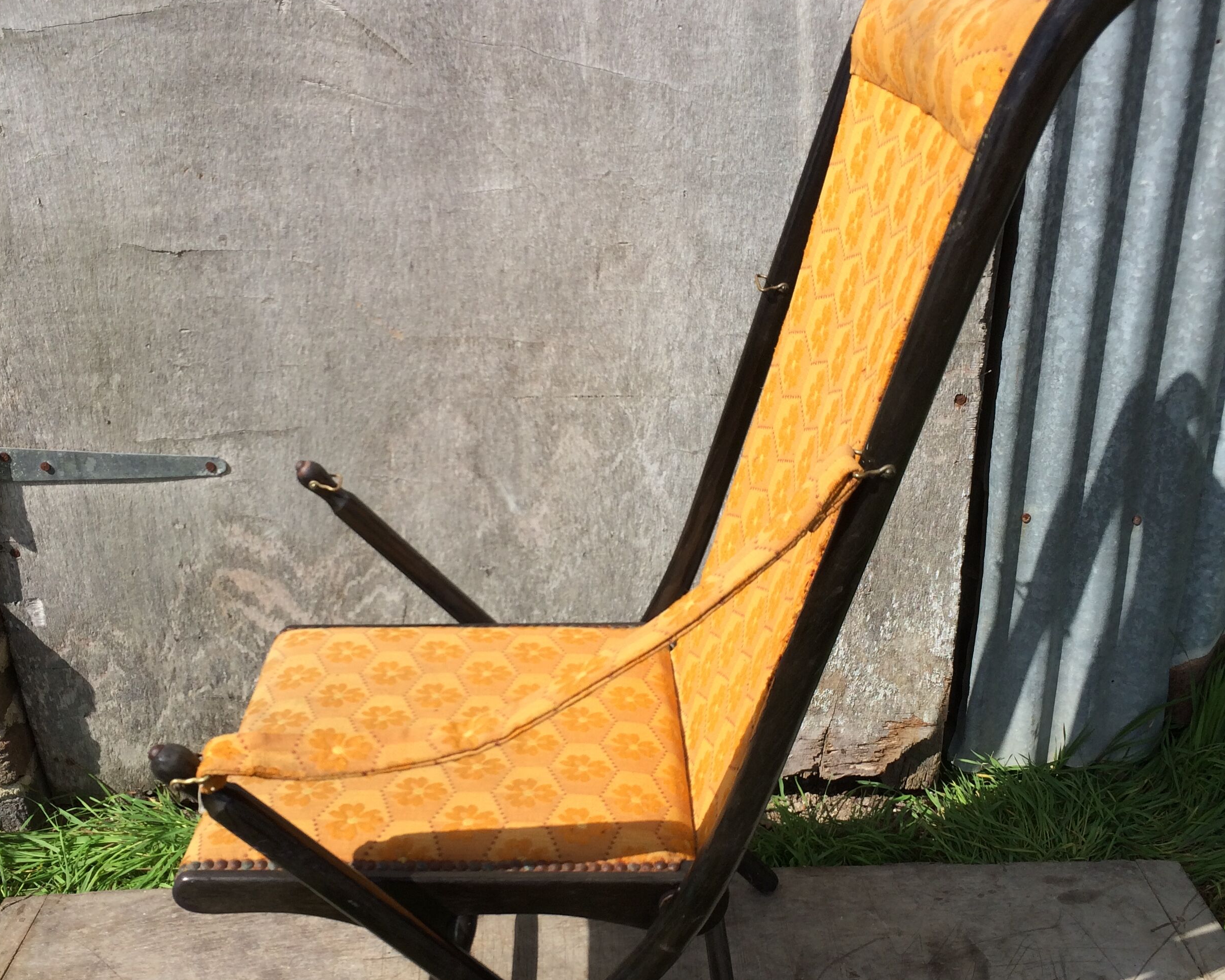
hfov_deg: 47.9
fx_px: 1378
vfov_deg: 39.1
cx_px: 611
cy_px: 567
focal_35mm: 38
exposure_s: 1/2283
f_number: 2.2
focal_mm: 4.15
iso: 32
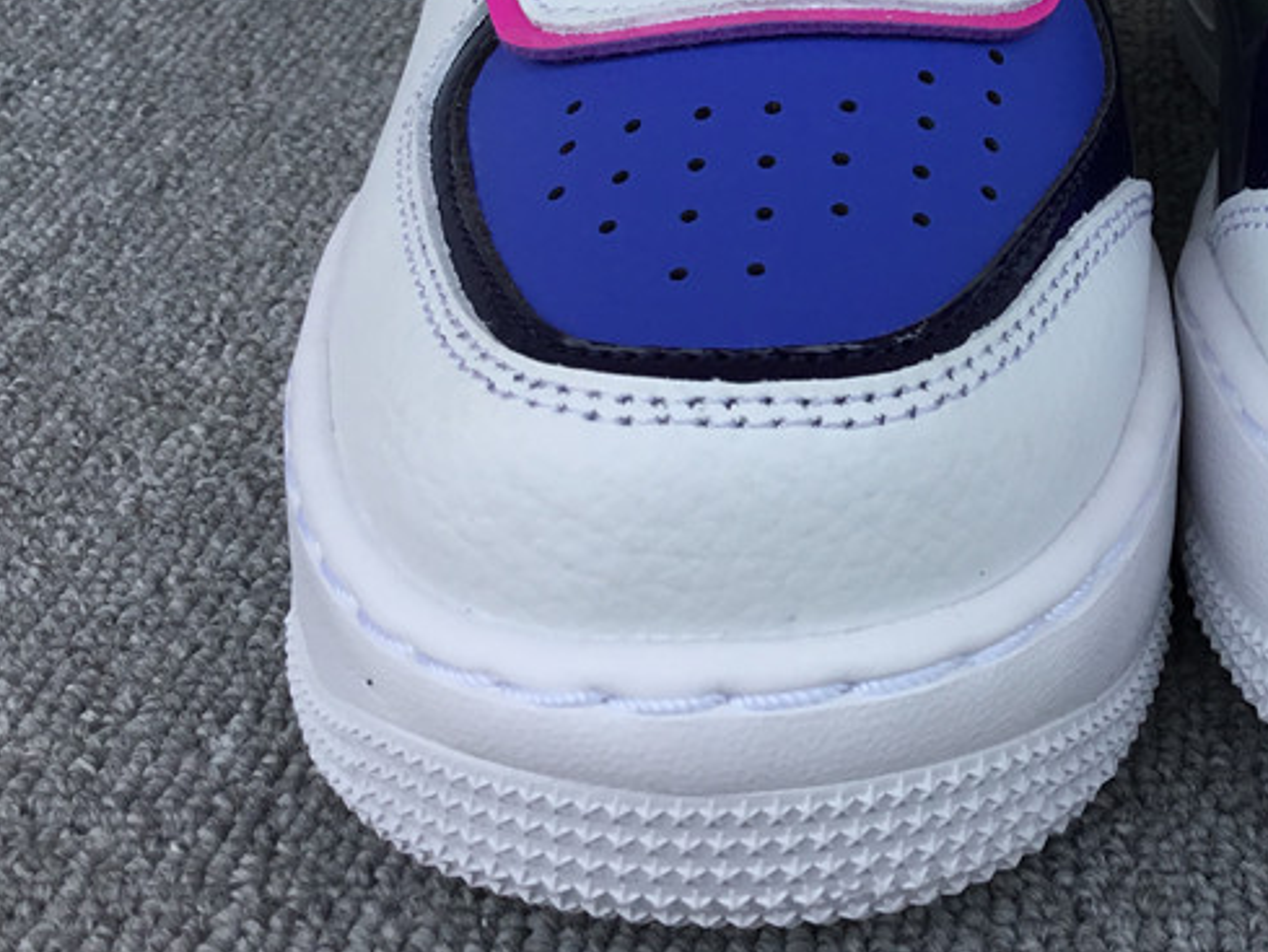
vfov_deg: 25.0
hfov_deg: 32.1
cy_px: 131
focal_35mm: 57
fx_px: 2088
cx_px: 1144
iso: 25
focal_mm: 3.3
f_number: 2.4
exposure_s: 1/512
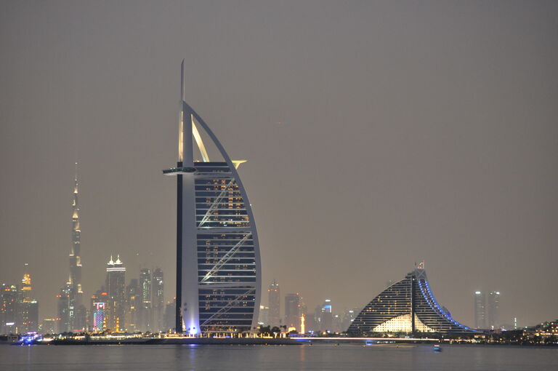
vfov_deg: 7.3
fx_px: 2903
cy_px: 186
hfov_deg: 11.0
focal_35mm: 188
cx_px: 279
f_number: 6.3
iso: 1250
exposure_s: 1/1.3
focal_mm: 125
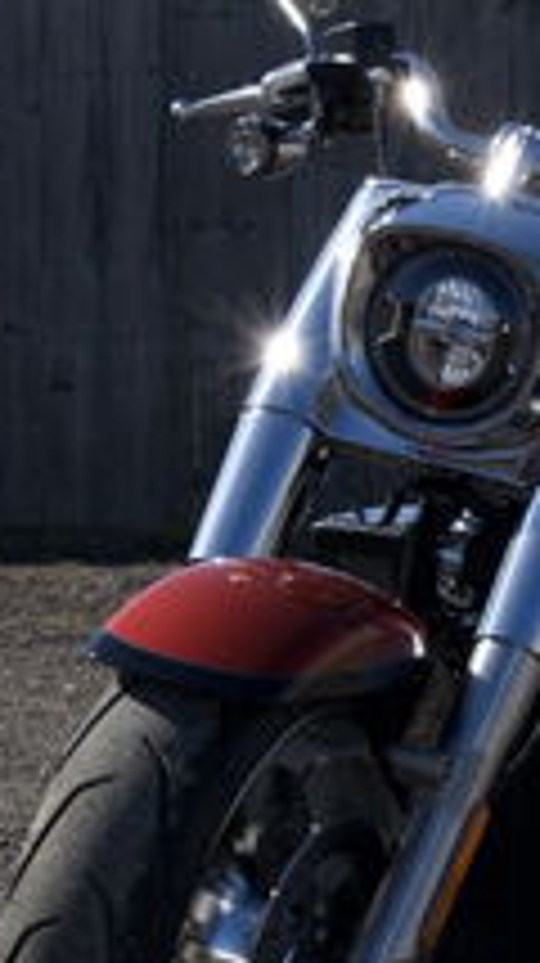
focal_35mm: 242
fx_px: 6187
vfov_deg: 8.9
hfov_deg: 5.0
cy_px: 610
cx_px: 490
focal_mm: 55
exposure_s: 1/200
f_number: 11
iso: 100
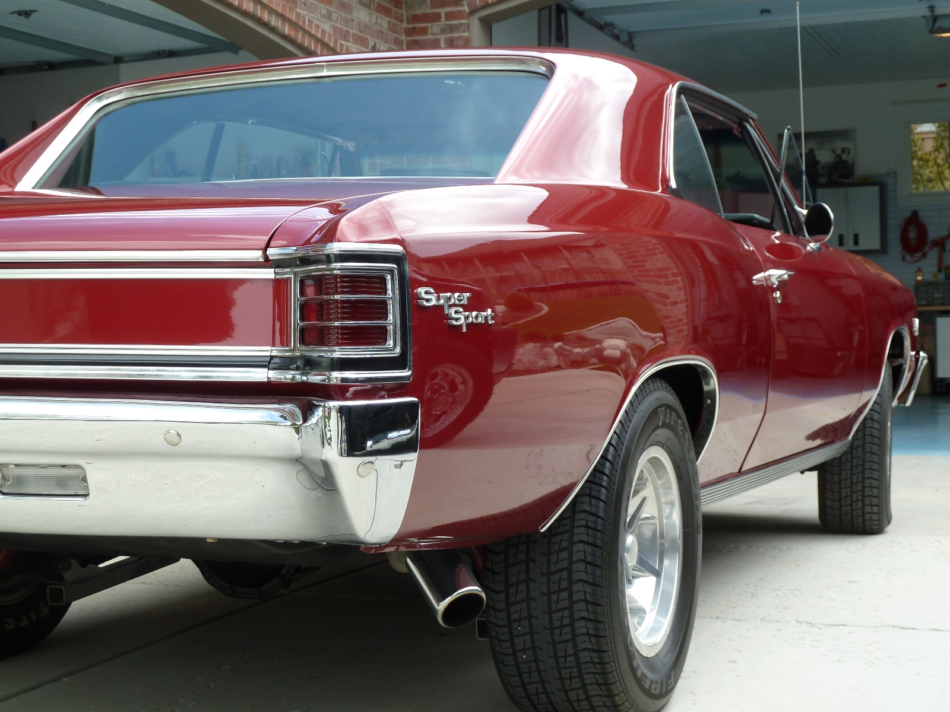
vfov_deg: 24.8
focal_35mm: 59
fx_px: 1619
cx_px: 475
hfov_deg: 32.7
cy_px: 356
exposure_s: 1/125
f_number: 3.9
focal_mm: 9.7
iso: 80
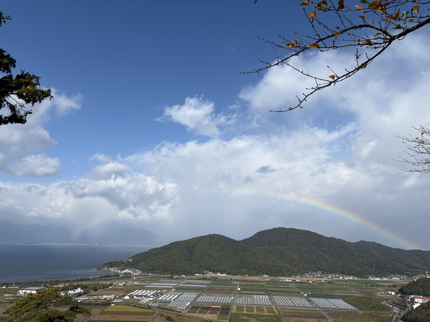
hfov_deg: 67.3
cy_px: 161
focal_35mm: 26
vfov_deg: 53.1
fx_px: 323
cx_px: 215
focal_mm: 5.96
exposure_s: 1/7813
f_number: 1.6
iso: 50
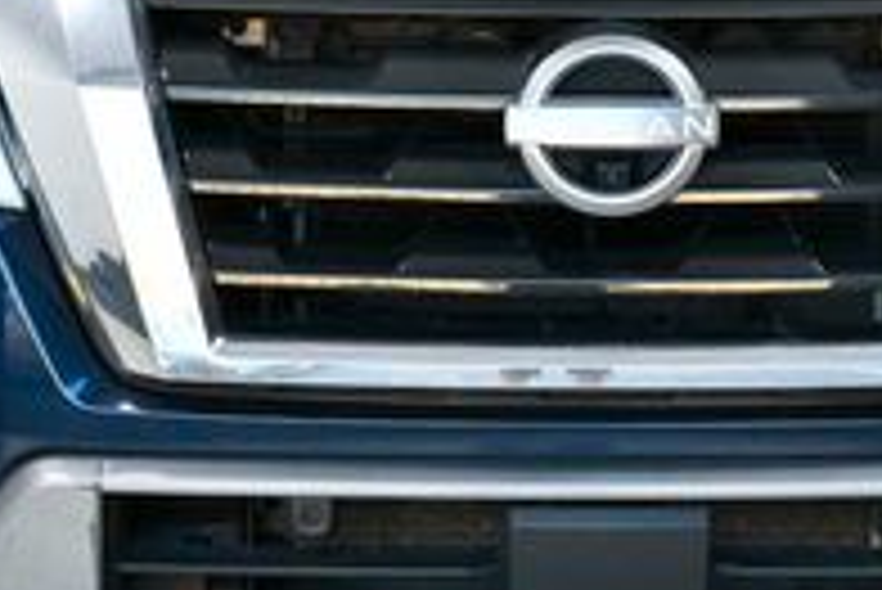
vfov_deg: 10.0
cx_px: 608
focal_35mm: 137
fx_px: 3359
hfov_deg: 14.9
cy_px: 110
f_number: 4.5
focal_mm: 42
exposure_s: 1/500
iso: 2500
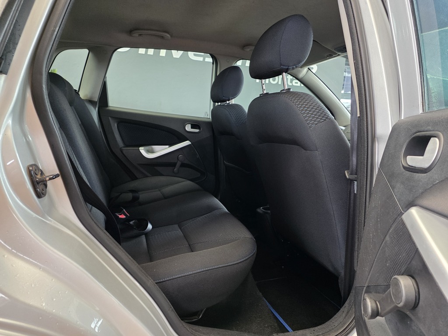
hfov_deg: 73.9
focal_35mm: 23
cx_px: 224
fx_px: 298
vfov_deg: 58.9
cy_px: 168
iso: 200
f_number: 1.7
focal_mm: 6.25
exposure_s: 1/100
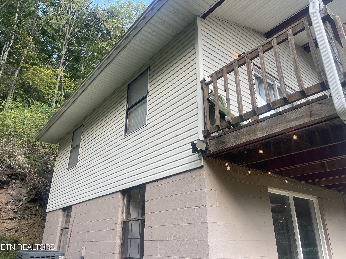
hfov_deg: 69.4
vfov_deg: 54.9
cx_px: 173
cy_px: 130
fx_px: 250
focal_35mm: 25
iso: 32
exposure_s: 1/258
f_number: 1.6
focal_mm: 5.1
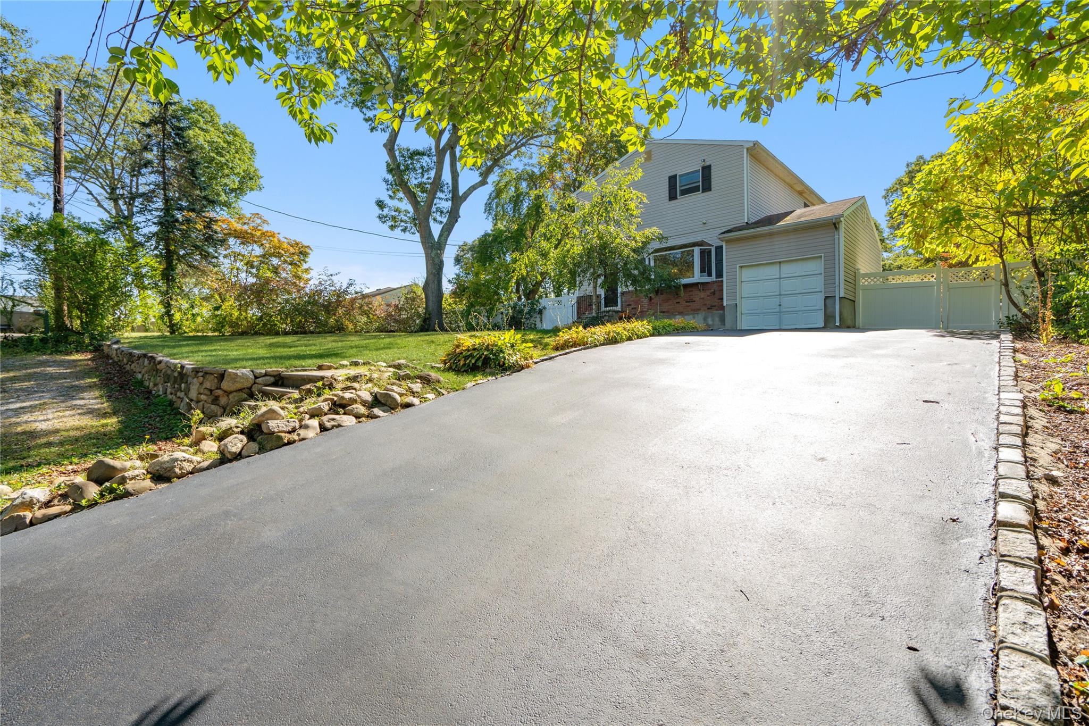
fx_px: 484
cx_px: 544
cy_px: 363
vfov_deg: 73.7
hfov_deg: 96.7
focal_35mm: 16
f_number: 5.6
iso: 80
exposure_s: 1/200
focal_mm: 16
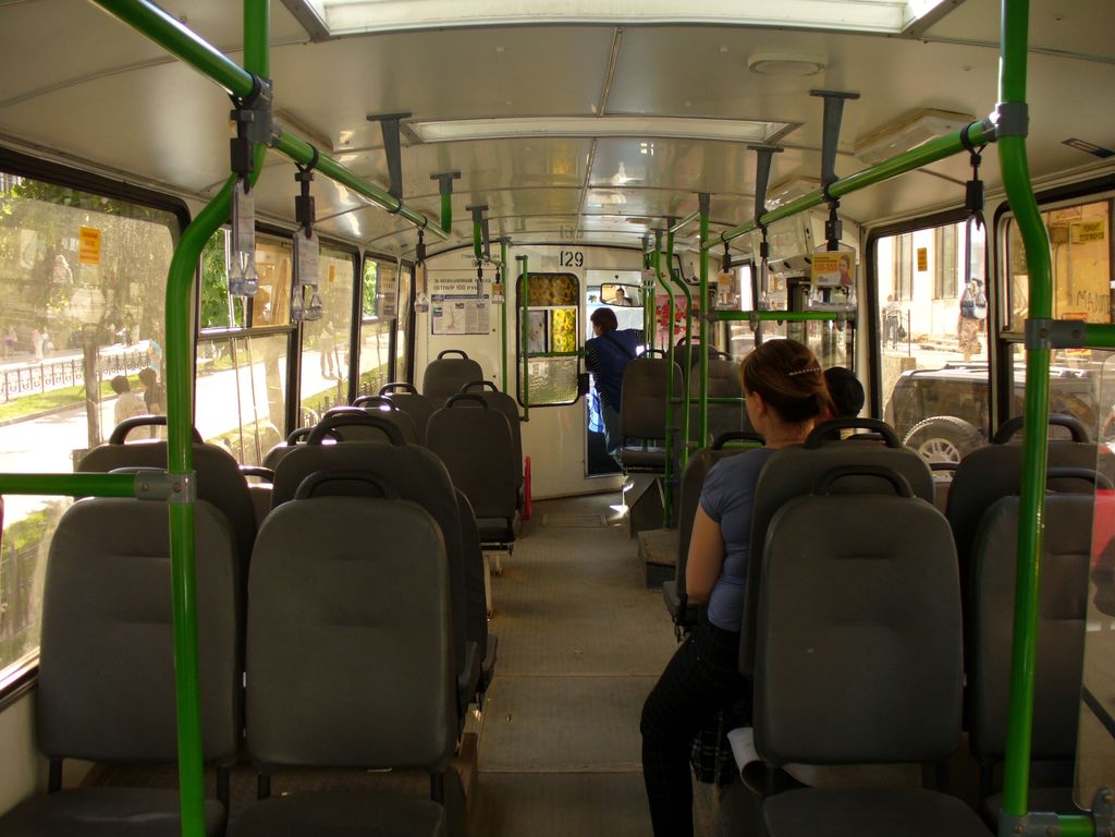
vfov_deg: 38.7
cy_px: 418
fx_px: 1192
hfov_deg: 50.1
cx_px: 558
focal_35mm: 37
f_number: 2.8
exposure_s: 1/100
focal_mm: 6.1
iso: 80
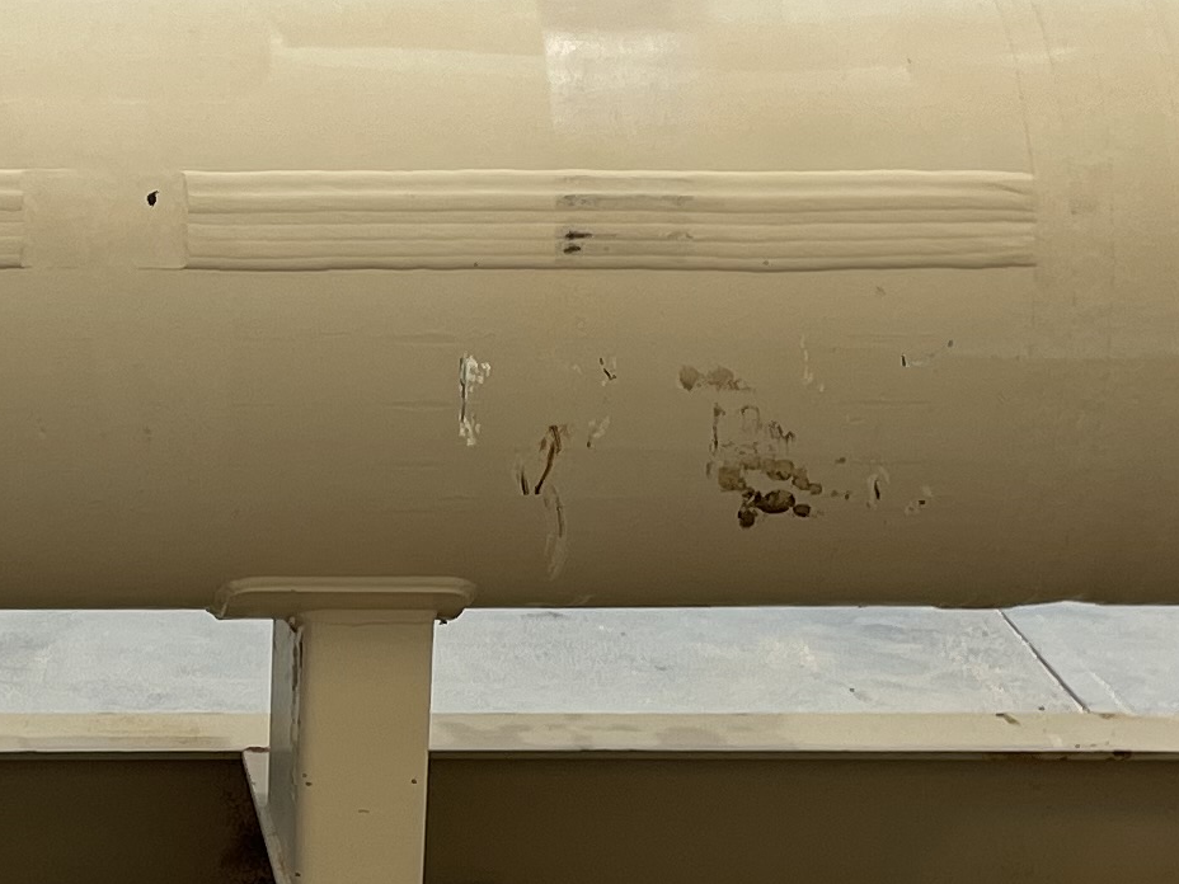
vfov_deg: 13.1
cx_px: -14
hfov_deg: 17.0
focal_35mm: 113
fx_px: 3849
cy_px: 653
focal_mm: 4.2
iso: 40
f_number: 1.6
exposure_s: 1/120
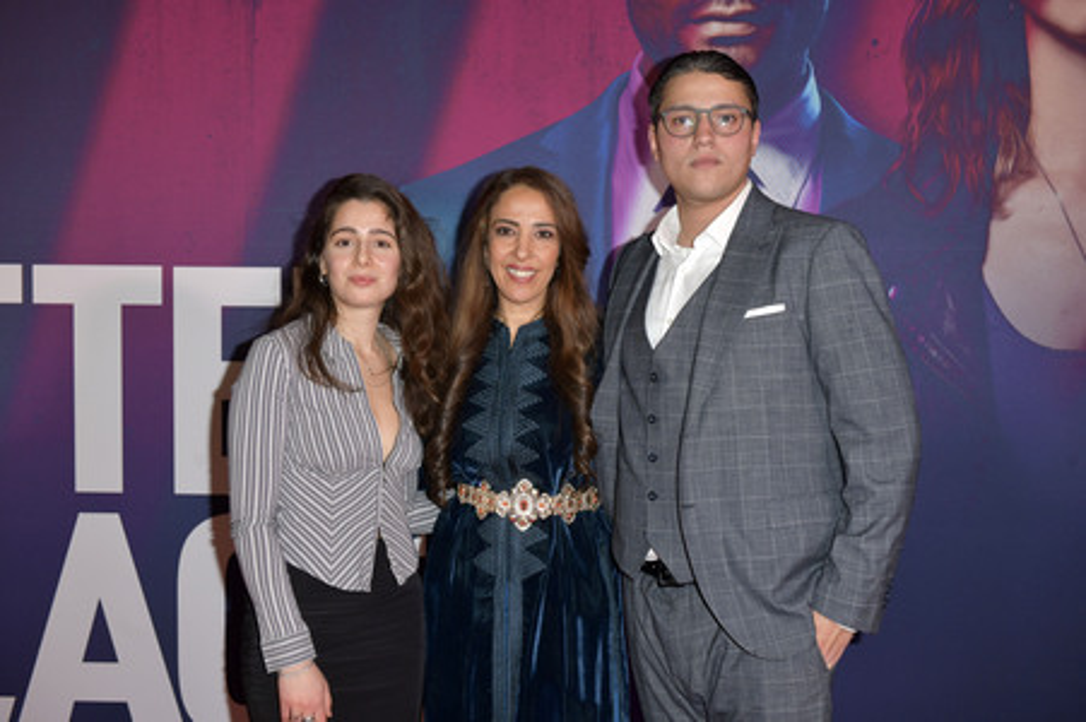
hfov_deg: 41.1
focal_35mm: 48
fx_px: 1447
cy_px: 361
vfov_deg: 28.0
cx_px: 543
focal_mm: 48
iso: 800
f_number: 5.6
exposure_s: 1/200
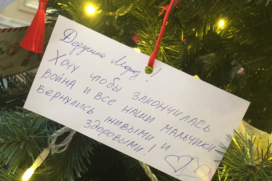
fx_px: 310
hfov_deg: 47.4
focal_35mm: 41
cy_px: 102
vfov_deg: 32.6
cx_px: 135
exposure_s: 1/33
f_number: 2.2
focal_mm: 4.15
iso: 100
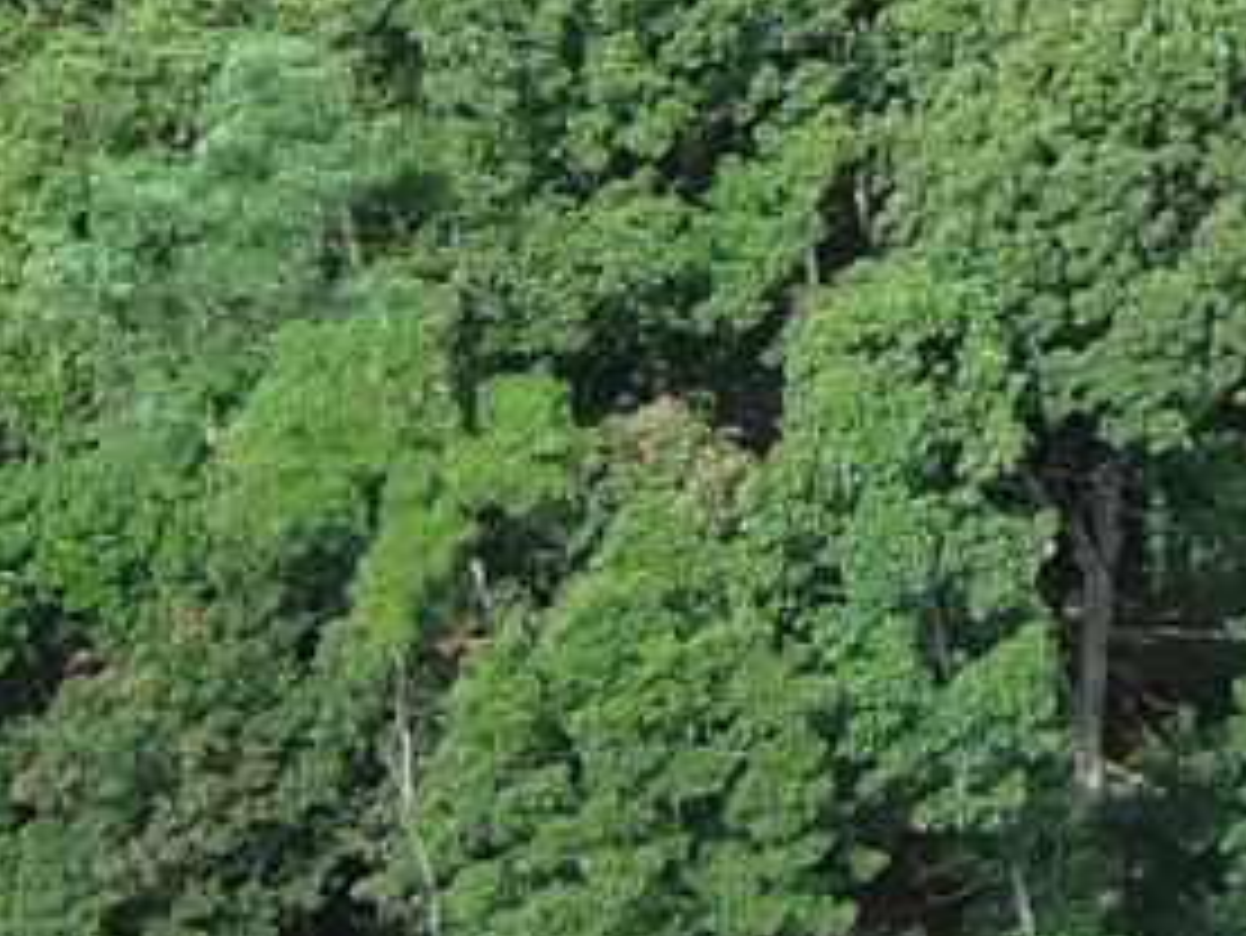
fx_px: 7418
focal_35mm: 206
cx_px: 3734
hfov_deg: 8.2
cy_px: -1505
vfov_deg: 6.7
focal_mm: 10.57
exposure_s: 1/367
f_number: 2.8
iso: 100
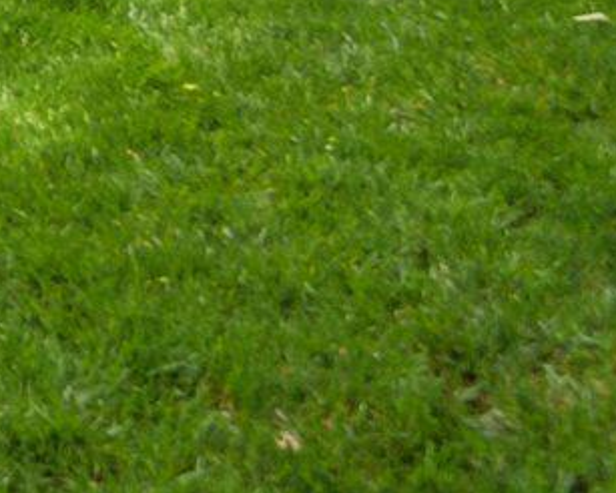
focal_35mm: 119
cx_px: -1041
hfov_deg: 11.7
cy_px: -829
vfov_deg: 10.4
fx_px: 2171
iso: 400
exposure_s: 1/400
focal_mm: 19
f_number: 8
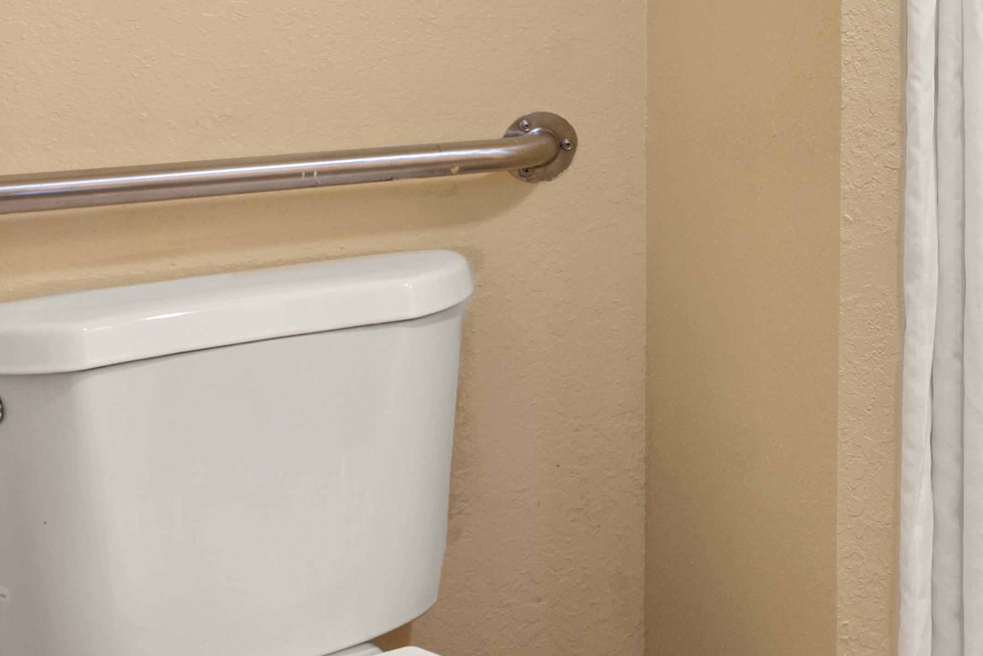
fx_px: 1502
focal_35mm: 55
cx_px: 1309
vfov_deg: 23.5
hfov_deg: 28.8
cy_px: -17
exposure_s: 4
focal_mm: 16
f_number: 9
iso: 160
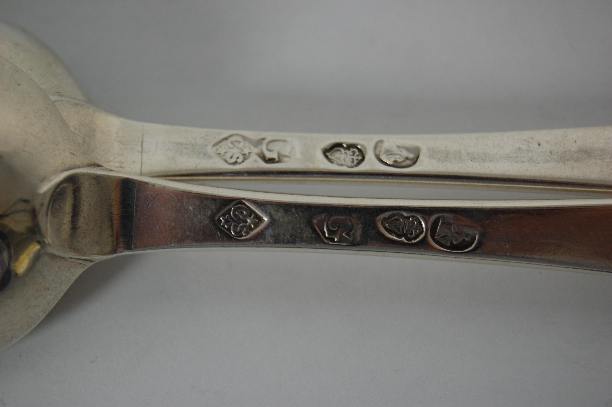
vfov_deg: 16.5
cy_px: 204
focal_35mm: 82
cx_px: 306
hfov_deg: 24.6
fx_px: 1401
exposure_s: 1/80
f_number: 5.6
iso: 400
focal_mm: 55
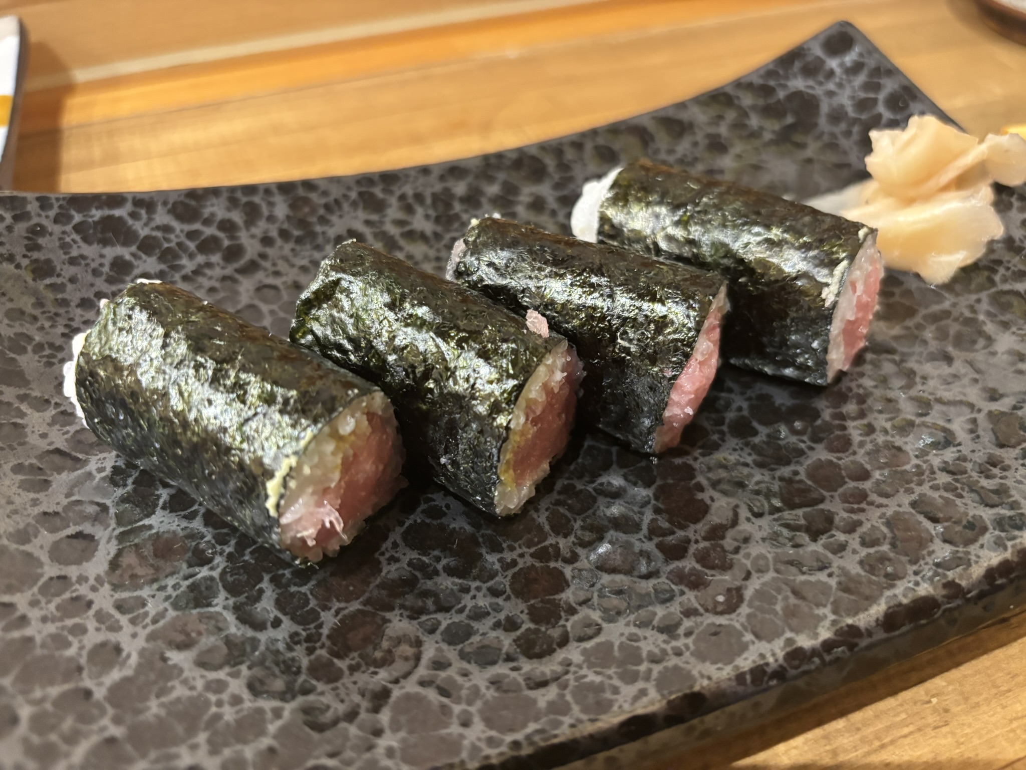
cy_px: 385
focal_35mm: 26
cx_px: 513
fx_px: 771
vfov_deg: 53.1
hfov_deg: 67.3
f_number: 1.6
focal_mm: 5.96
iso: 500
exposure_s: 1/40
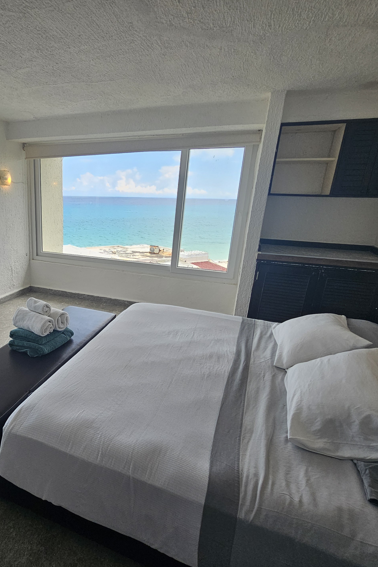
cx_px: 87
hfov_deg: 60.5
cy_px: 294
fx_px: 299
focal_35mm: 19
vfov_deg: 86.9
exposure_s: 1/754
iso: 64
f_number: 2.2
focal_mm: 2.2
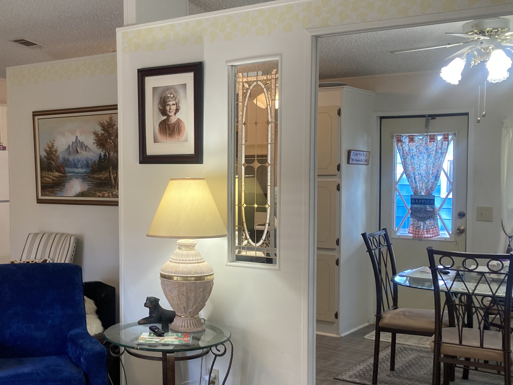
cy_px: 223
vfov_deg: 31.5
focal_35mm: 46
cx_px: 132
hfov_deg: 40.2
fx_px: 682
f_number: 1.8
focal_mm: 3.99
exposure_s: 1/60
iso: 80
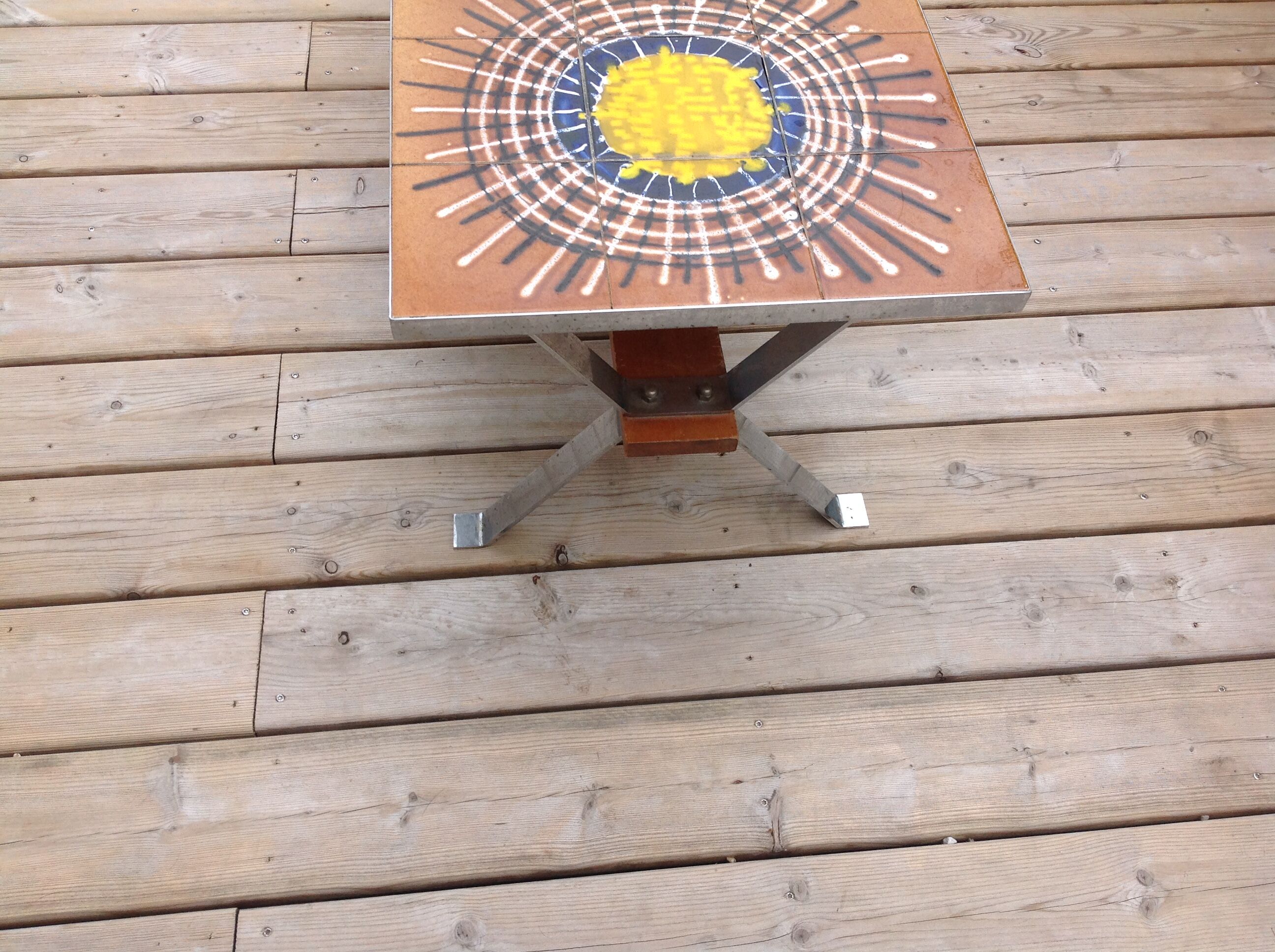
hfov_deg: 52.7
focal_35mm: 35
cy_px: 476
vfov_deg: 40.6
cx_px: 638
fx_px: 1287
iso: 50
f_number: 2.4
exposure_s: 1/1043
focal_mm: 4.28
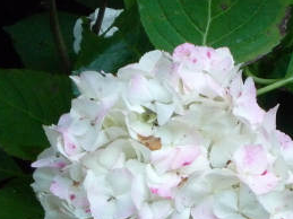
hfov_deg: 6.6
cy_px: 200
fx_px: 2547
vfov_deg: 4.9
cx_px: 272
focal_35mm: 301
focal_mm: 22
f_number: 5.9
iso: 400
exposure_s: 1/100
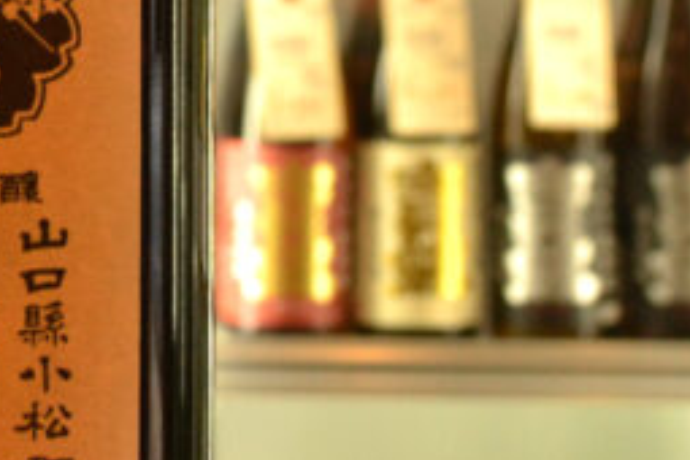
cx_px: -41
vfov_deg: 10.9
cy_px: -68
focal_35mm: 124
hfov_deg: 16.1
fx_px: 2376
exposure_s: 1/125
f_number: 5.6
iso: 1600
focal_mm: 22
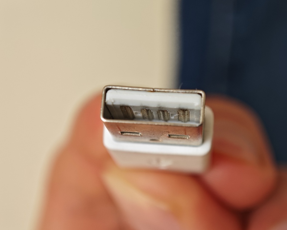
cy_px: 116
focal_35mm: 79
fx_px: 671
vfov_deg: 19.4
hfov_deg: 24.1
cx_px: 150
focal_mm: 10
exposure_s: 1/100
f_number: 2
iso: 320
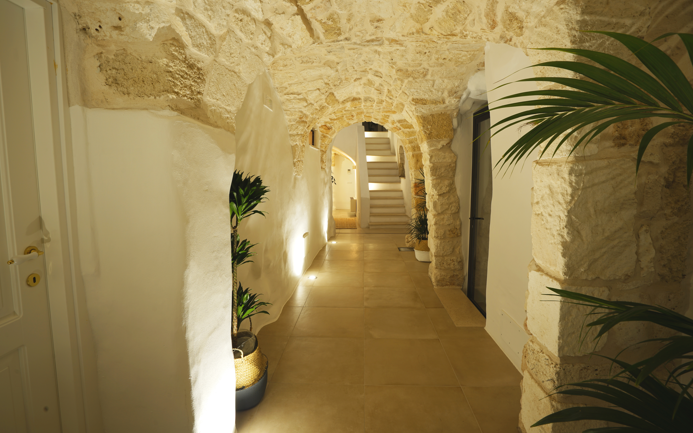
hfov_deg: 94.4
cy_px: 198
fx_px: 321
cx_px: 352
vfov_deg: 67.9
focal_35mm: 17
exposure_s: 5
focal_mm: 16
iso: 50
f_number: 11
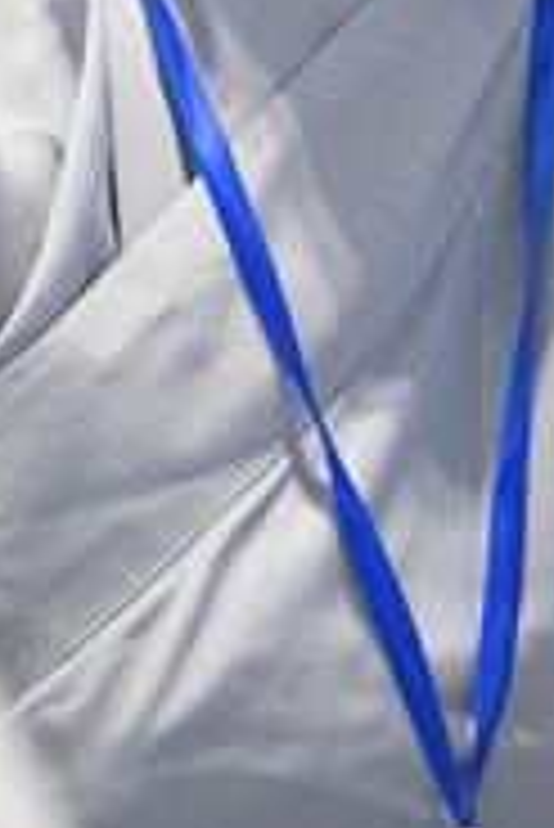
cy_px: -166
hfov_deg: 3.3
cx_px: 446
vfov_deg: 4.9
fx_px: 9745
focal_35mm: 423
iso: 8000
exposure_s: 1/400
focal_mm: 120
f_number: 4
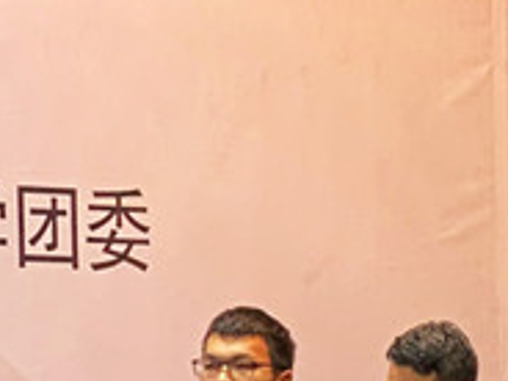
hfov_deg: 6.6
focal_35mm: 290
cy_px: 538
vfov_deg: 5.1
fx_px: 4256
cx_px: 1030
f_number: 2.4
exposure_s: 1/50
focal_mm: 6
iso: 320
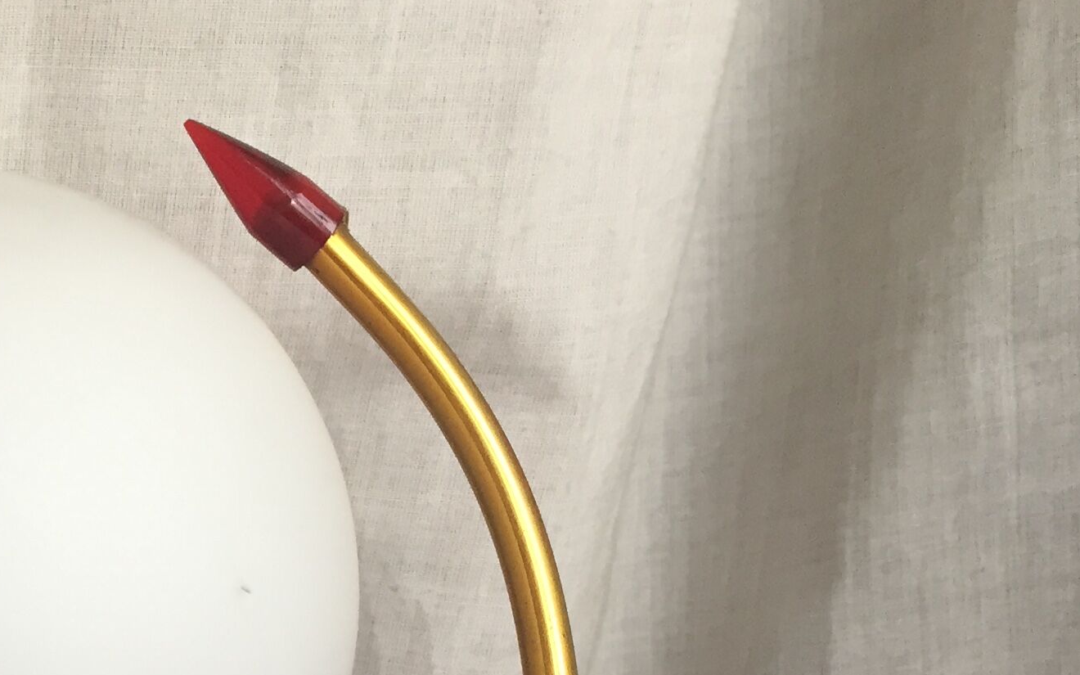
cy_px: 825
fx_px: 2237
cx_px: -114
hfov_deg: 25.2
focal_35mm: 76
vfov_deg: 16.4
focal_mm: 4.15
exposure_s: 1/33
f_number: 2.2
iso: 80
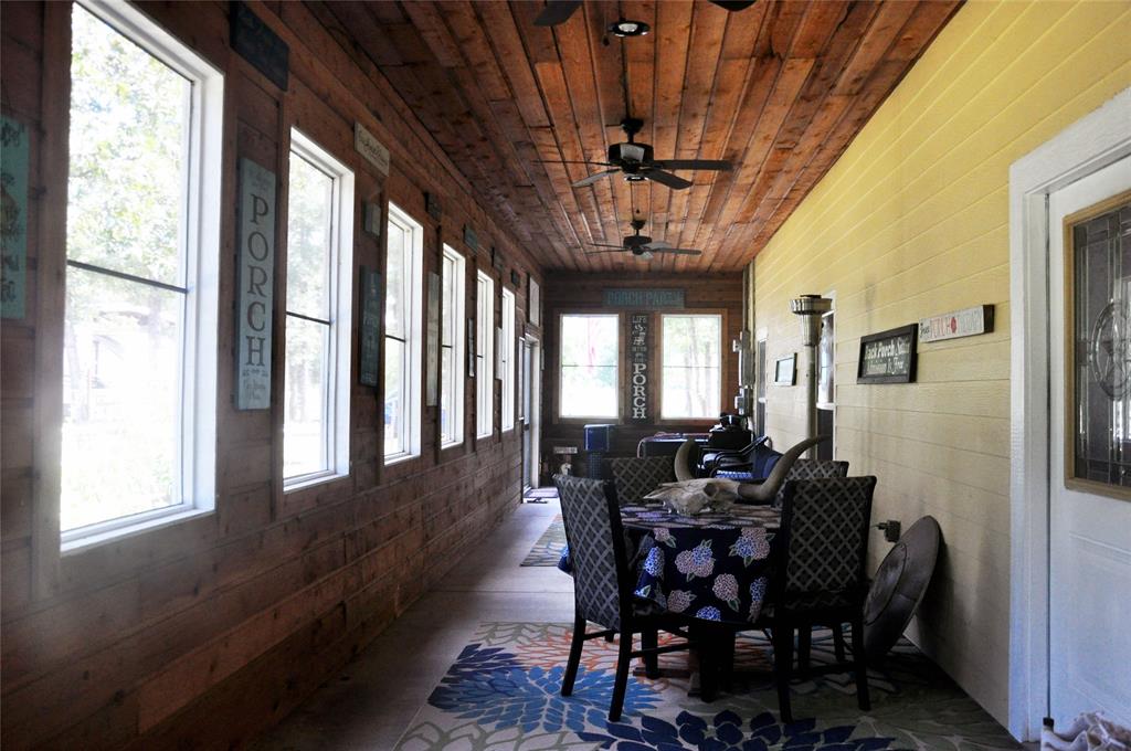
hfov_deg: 59.6
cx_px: 566
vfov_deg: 41.6
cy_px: 376
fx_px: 988
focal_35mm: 32
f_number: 7.1
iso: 1000
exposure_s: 1/200
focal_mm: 21
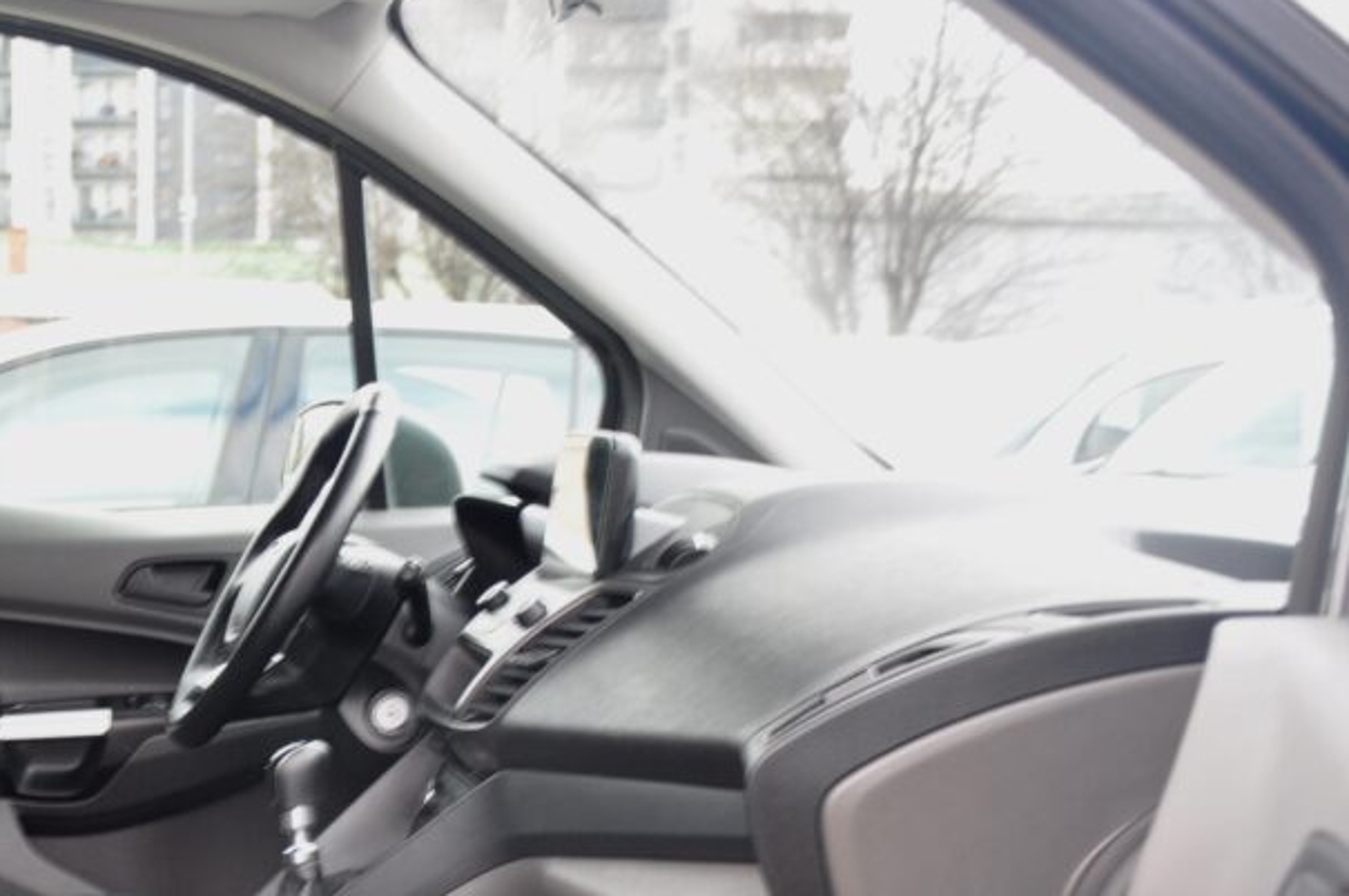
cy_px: 744
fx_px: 2470
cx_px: 279
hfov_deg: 29.9
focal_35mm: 66
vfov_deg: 20.3
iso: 500
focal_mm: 26
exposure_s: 1/20
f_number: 4
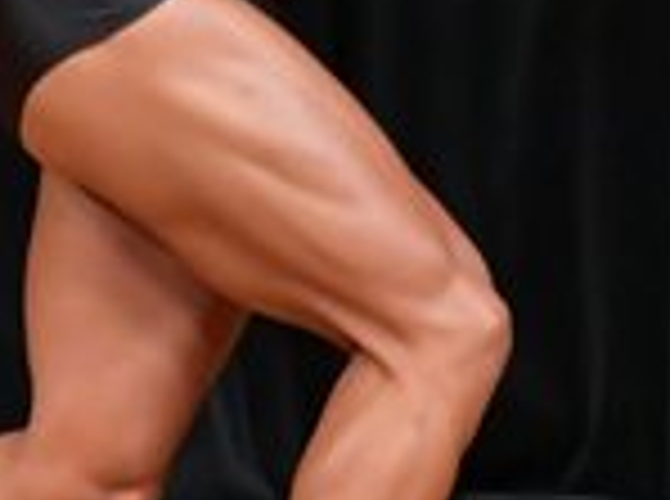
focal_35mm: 1428
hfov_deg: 1.4
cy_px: -167
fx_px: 27573
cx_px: -223
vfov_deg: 1.0
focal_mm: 190
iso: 5000
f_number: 5.6
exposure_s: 1/400
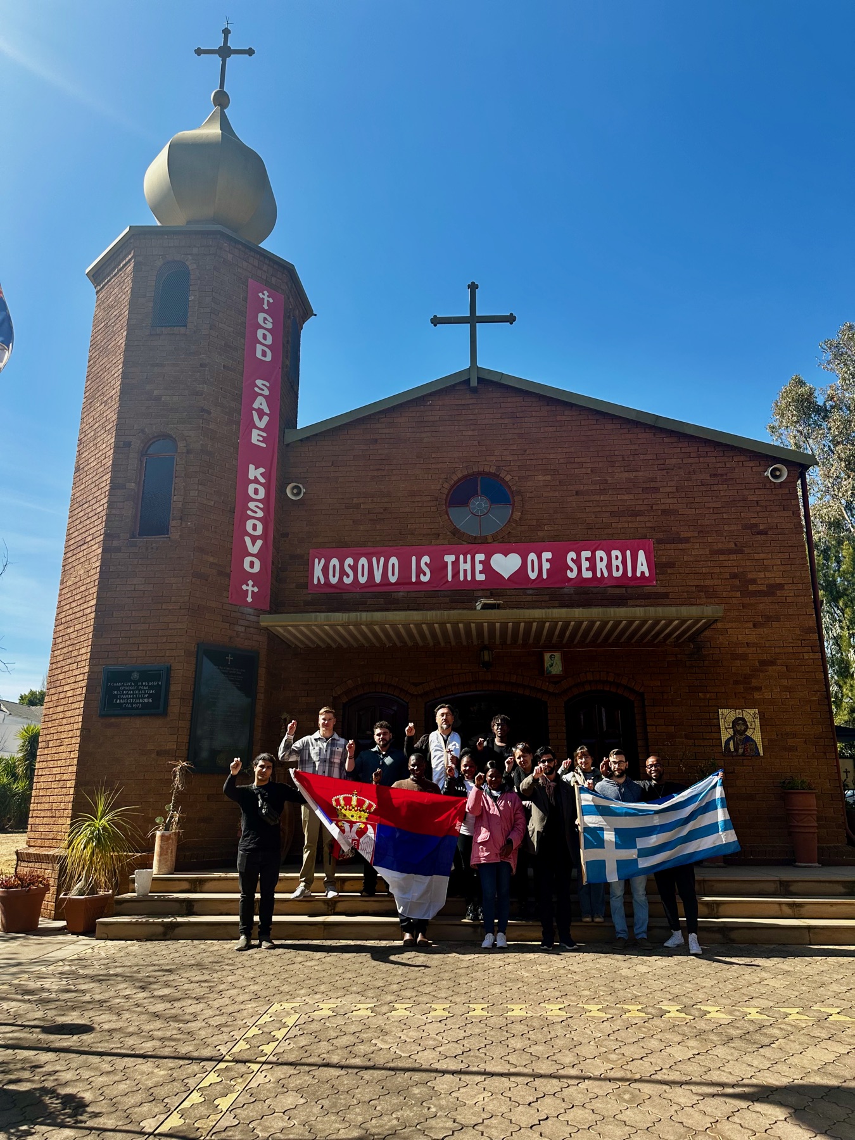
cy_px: 570
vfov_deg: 71.6
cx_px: 428
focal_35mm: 24
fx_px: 790
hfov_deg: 56.8
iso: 80
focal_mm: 6.86
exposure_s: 1/2252
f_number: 1.78
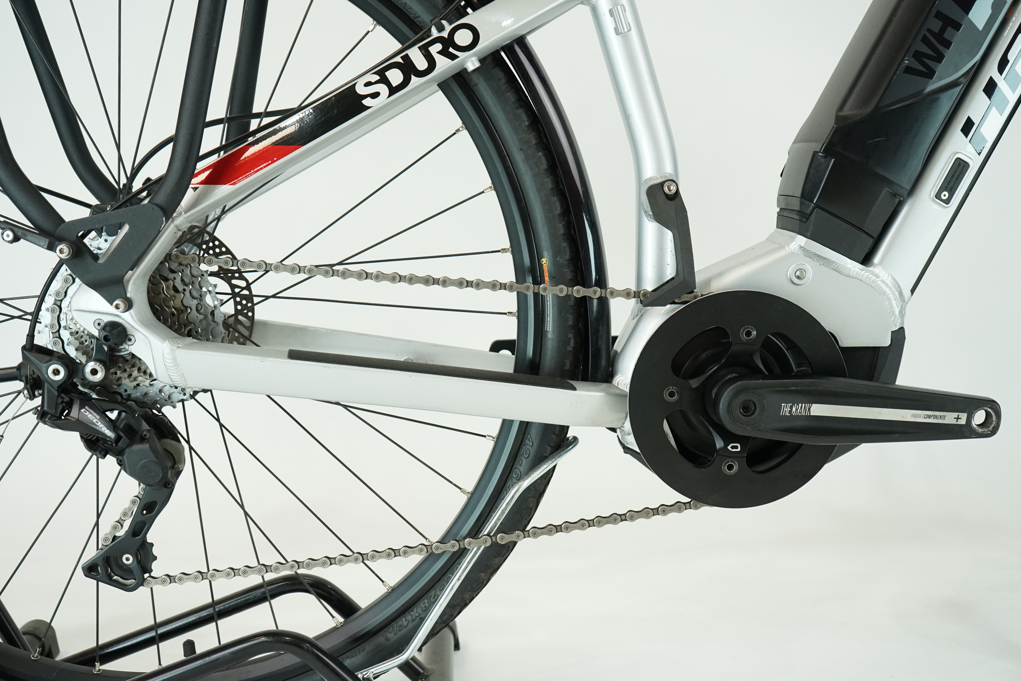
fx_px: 1134
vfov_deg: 33.4
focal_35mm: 40
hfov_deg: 48.5
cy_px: 340
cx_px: 510
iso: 1600
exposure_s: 1/200
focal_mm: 40
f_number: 5.6
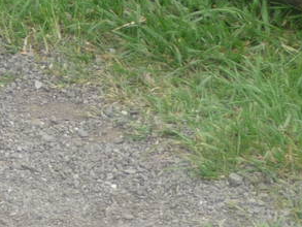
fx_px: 5341
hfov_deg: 3.2
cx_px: -315
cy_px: -359
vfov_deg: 2.4
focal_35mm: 612
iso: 100
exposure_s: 1/160
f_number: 4.7
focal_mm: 19.1
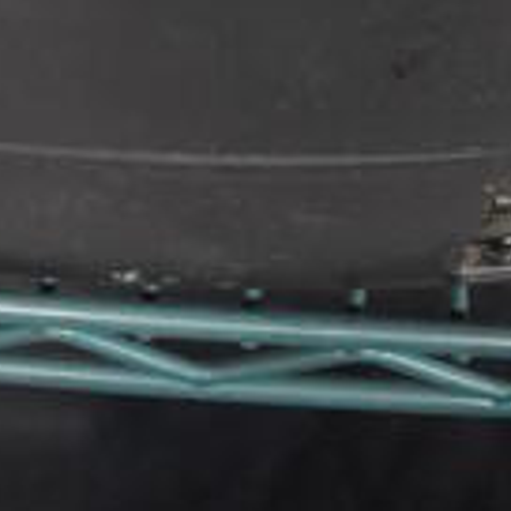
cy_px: -314
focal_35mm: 81
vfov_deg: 18.3
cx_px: 210
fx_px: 1353
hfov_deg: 21.4
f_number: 4
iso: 2200
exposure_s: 1/60
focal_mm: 18
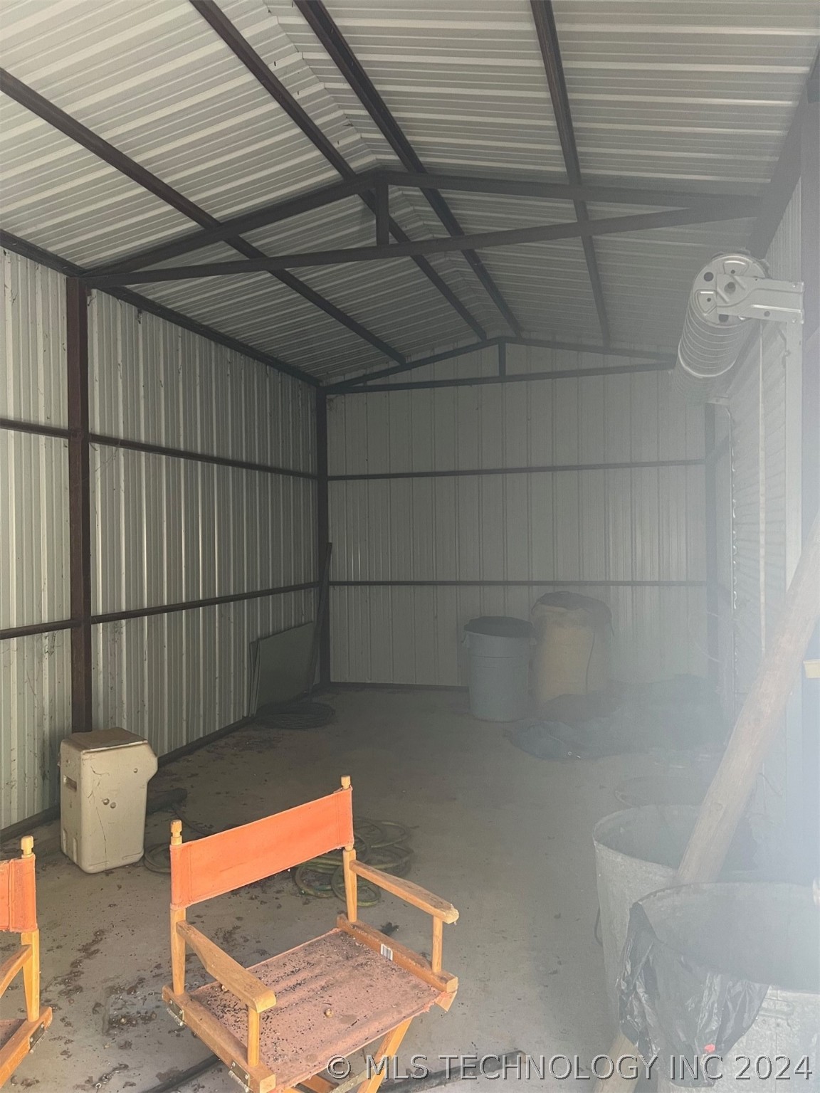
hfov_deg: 53.1
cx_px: 410
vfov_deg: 67.3
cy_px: 546
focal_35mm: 26
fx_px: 821
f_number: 1.5
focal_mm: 5.7
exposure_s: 1/95
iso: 125
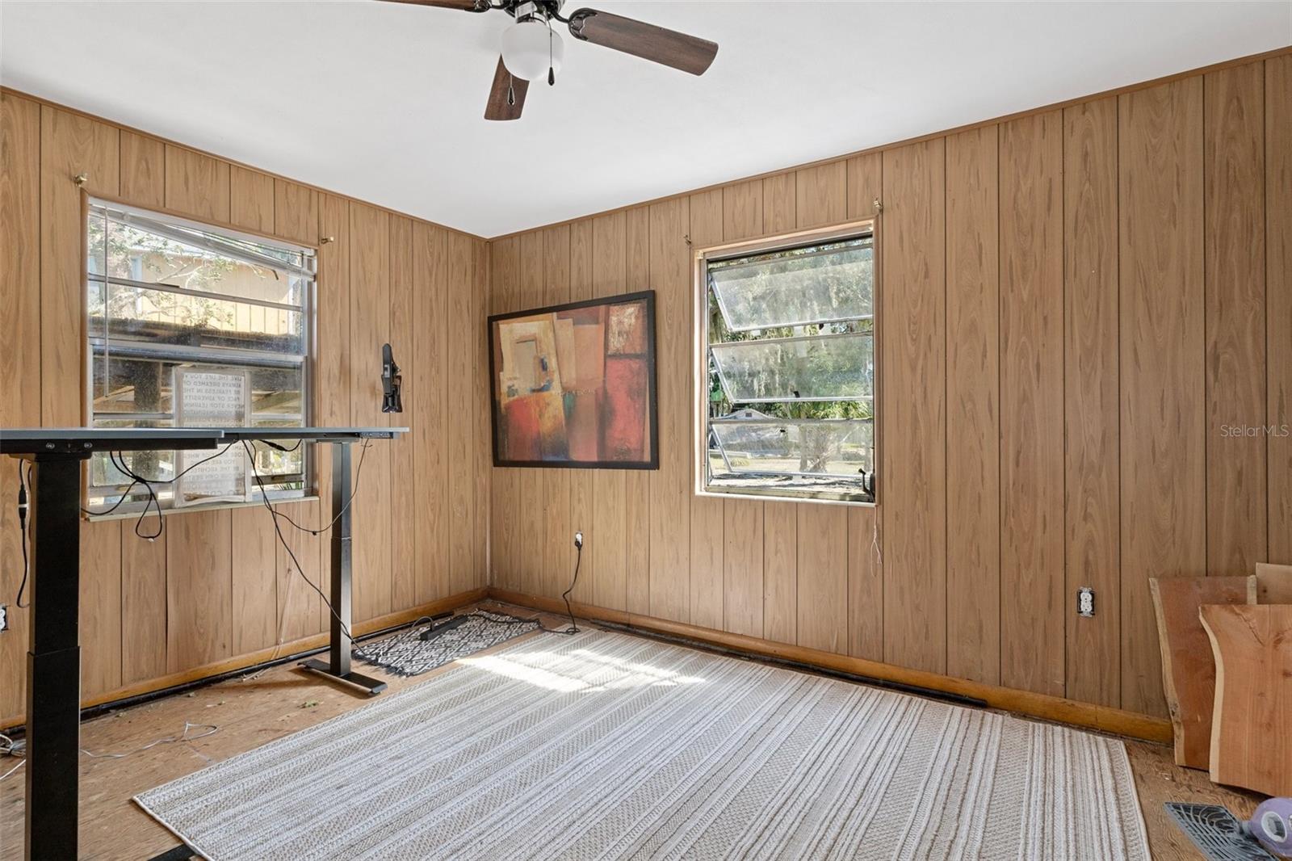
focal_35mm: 16
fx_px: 592
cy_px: 430
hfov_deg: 95.0
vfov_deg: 72.0
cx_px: 646
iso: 320
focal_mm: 11
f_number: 8
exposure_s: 1/4
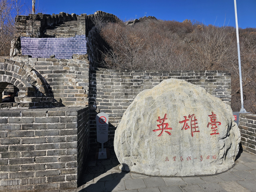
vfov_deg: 58.9
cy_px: 96
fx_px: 170
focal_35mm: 23
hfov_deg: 73.9
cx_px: 128
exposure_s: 1/1002
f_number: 1.7
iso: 10
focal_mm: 6.3
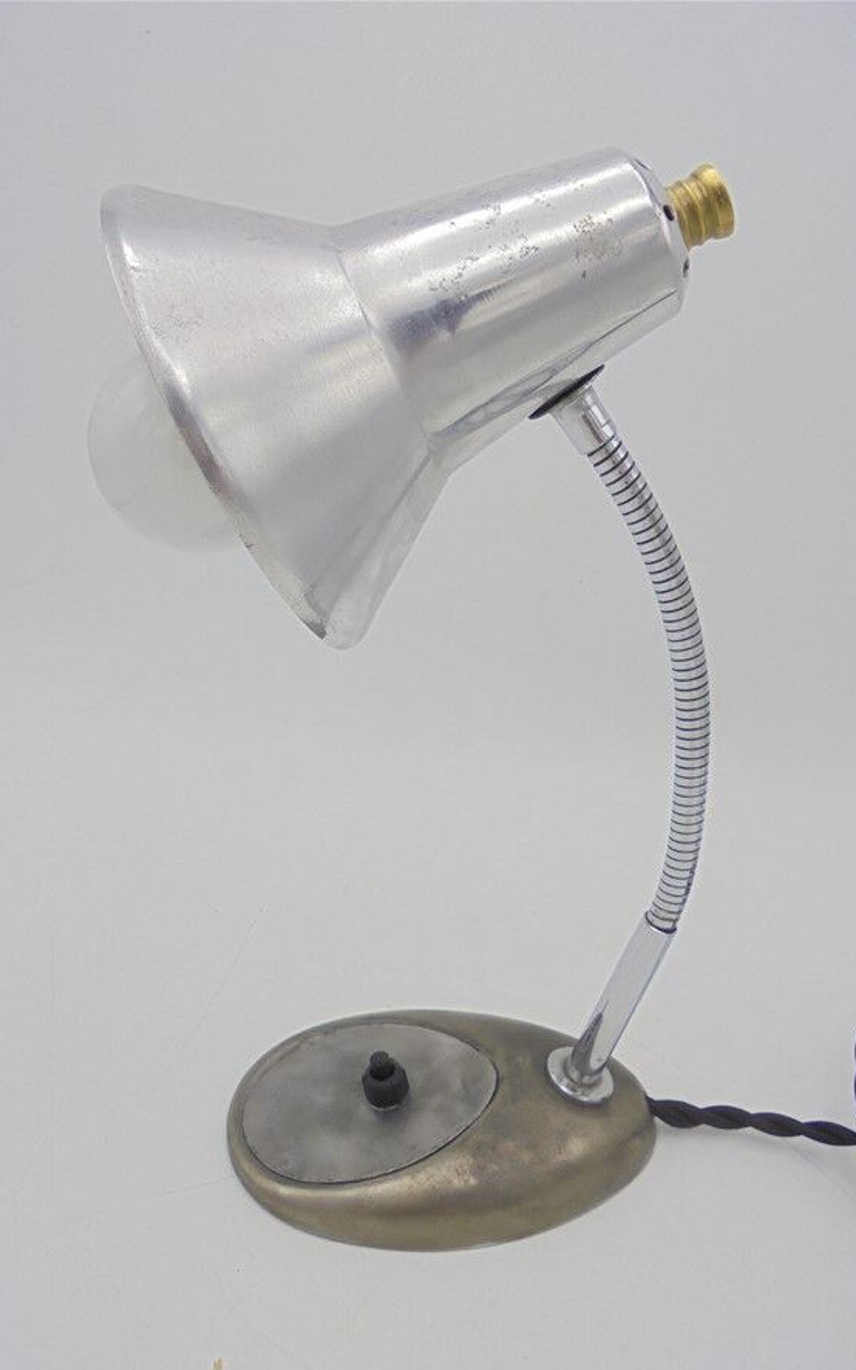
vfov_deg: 66.5
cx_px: 433
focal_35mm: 28
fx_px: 1045
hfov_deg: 44.6
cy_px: 694
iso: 100
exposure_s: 1/80
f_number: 3.5
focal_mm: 4.6
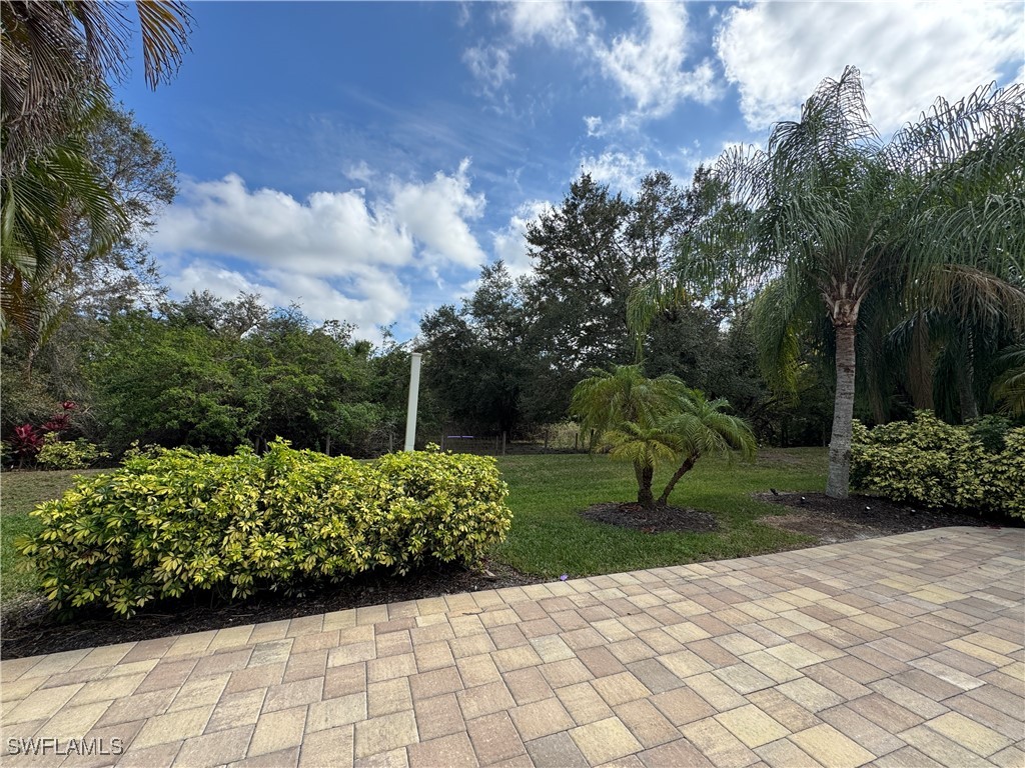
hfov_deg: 102.1
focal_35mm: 14
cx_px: 512
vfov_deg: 85.7
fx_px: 415
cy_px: 384
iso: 40
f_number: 2.2
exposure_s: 1/868
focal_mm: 2.22
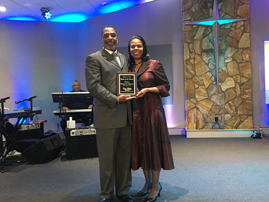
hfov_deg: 56.8
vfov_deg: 44.1
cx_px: 141
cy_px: 95
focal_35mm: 32
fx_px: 249
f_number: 2.2
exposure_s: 1/4
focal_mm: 4.15
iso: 50
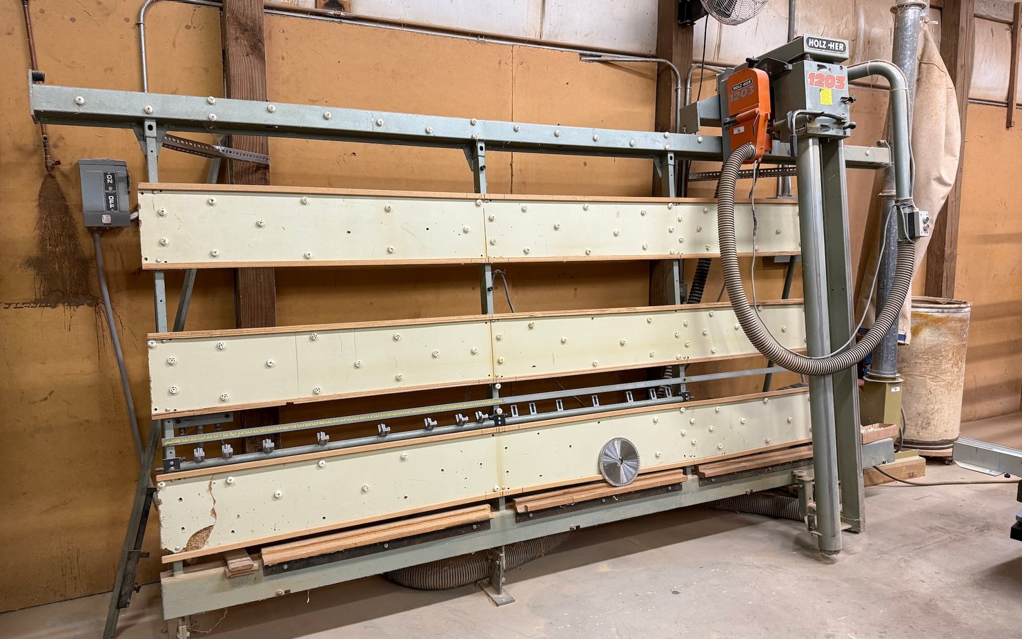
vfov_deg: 47.6
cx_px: 508
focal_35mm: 26
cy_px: 324
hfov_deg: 70.4
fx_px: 724
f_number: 1.78
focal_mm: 6.76
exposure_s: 1/60
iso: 250
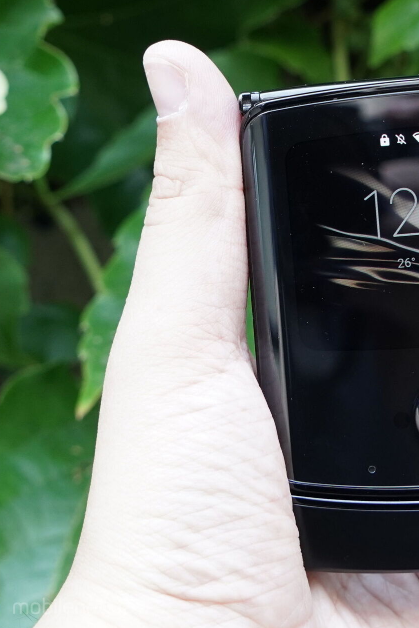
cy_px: 317
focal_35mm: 52
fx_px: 908
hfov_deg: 24.6
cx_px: 434
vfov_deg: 38.2
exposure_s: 1/200
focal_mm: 34
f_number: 6.3
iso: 1600
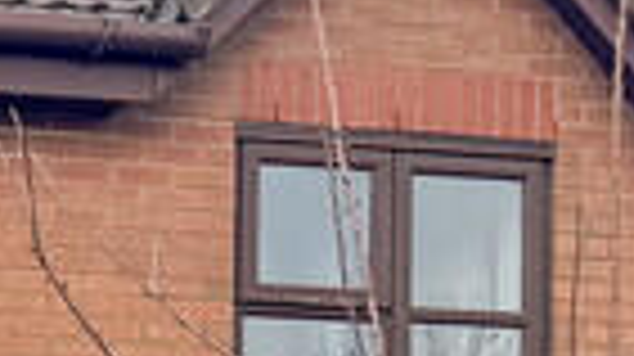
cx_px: -616
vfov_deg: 6.1
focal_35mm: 190
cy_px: 843
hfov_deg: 10.5
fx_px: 3191
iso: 80
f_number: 1.78
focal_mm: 6.76
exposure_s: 1/470
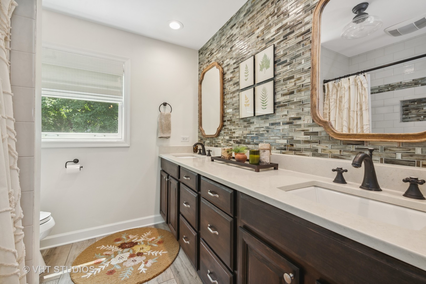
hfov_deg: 100.4
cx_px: 213
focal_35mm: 15
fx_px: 177
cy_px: 142
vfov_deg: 77.3
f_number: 9.5
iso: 200
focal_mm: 15
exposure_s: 1/30
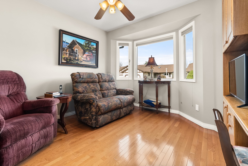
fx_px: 103
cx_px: 124
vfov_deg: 77.4
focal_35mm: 15
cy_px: 83
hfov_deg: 100.4
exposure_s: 1/2.5
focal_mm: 10
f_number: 8
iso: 100
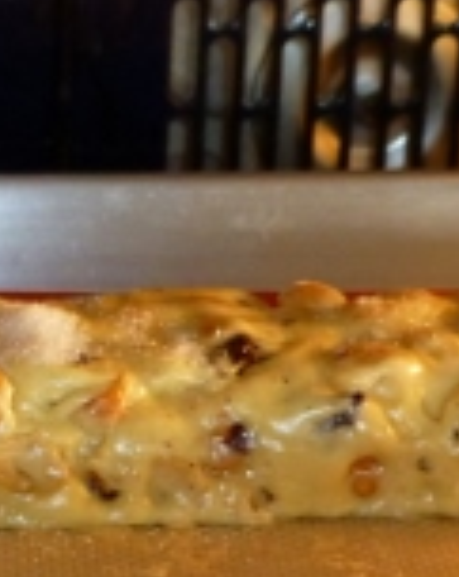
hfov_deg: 11.1
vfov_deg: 13.8
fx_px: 2316
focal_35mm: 136
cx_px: -80
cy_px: 668
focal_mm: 7.9
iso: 400
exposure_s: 1/60
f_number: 4.1
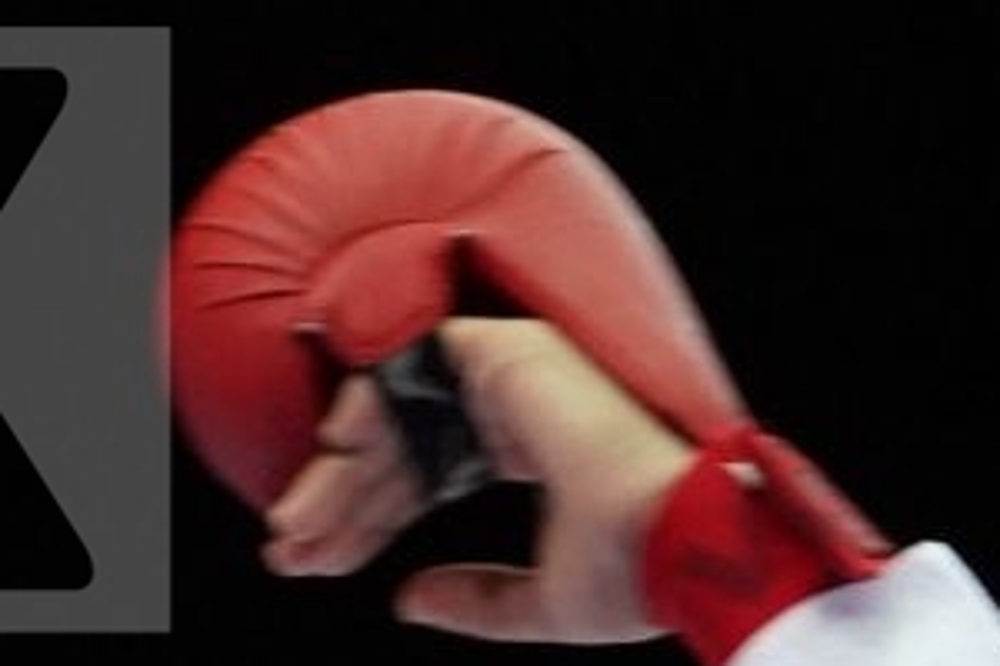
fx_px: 33608
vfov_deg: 1.1
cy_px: 1508
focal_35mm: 1210
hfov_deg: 1.7
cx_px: -140
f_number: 2.8
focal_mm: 135
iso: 3200
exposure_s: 1/1000
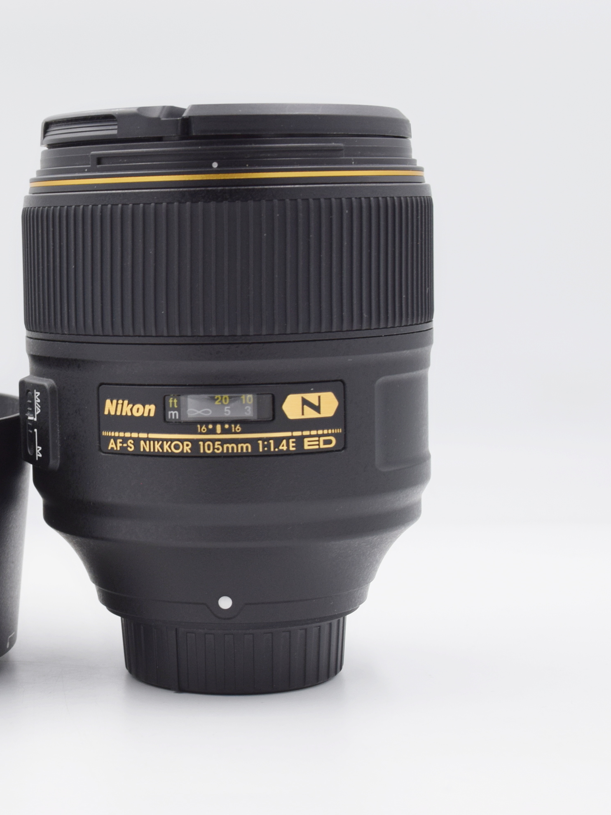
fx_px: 1953
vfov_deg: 23.6
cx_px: 9
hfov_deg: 17.4
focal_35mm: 83
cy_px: 405
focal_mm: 38
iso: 400
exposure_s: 1/125
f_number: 8
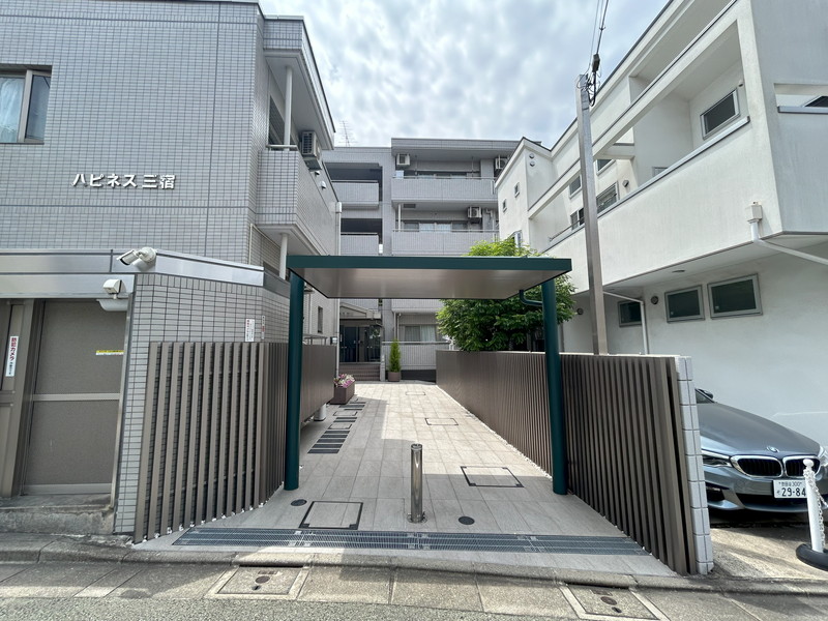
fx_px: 335
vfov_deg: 85.7
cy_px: 310
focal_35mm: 14
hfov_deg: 102.1
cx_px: 414
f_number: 2.4
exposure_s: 1/475
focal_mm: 1.54
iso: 32
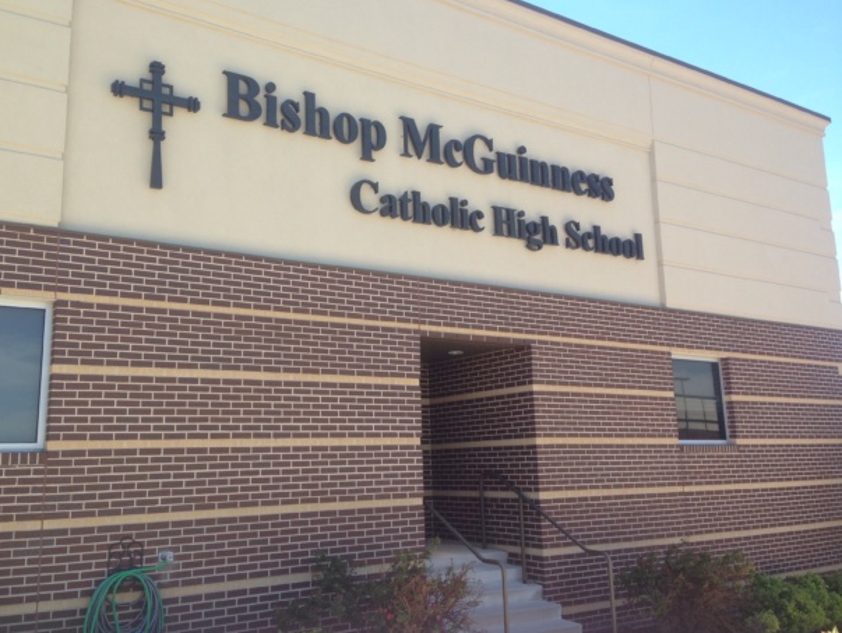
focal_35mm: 35
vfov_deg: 40.7
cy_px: 300
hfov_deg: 52.6
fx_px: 852
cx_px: 399
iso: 50
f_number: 2.4
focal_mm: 4.12
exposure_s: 1/448
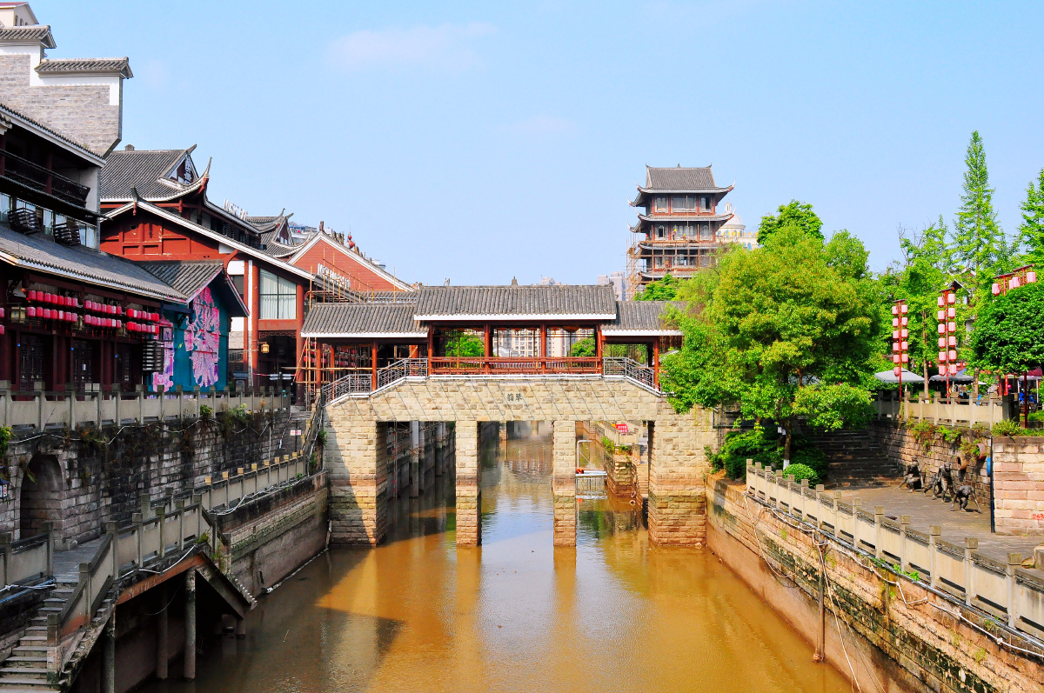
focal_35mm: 36
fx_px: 1043
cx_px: 522
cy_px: 346
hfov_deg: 53.2
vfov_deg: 36.8
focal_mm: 24
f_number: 9
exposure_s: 1/1000
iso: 800
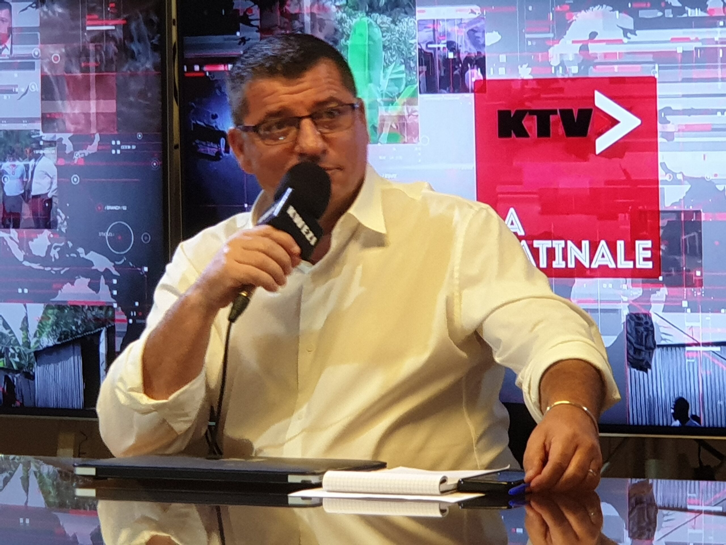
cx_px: 363
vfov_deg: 28.0
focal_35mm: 52
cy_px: 272
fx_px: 1091
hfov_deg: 36.8
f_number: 2.4
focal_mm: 6
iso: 100
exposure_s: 1/33
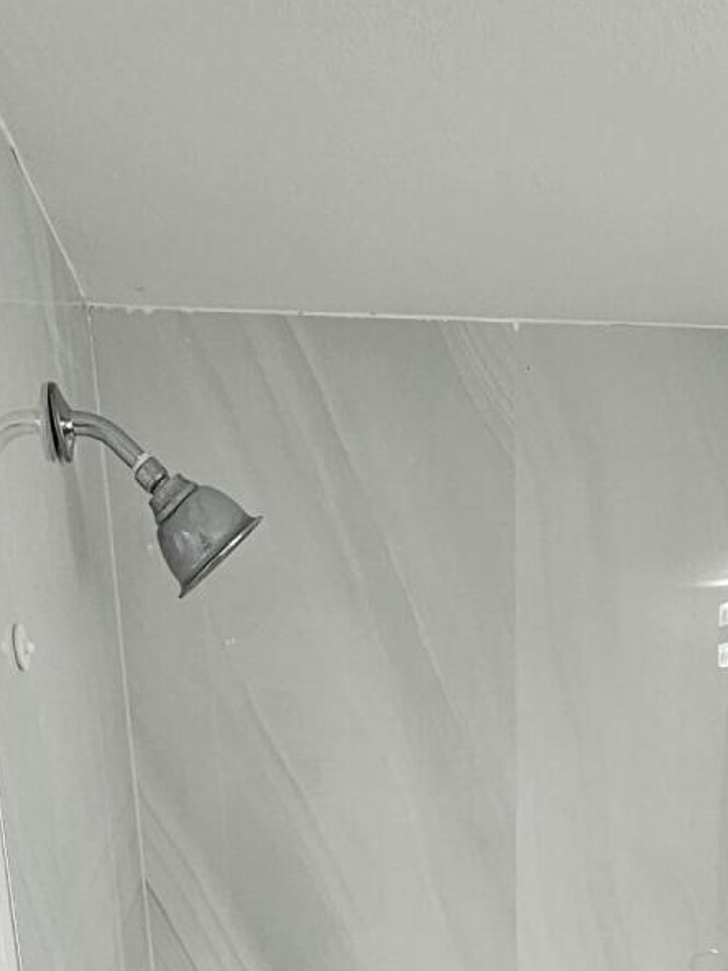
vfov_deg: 32.5
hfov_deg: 32.3
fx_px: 1234
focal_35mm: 44
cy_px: 1255
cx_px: 531
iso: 100
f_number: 2.2
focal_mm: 2.2
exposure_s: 1/60
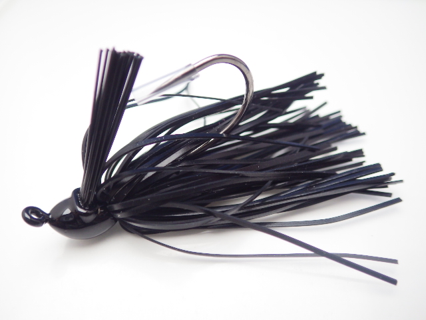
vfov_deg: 45.4
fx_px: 381
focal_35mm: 31
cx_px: 213
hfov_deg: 58.4
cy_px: 160
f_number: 2.3
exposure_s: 1/45
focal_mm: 5.5
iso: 320
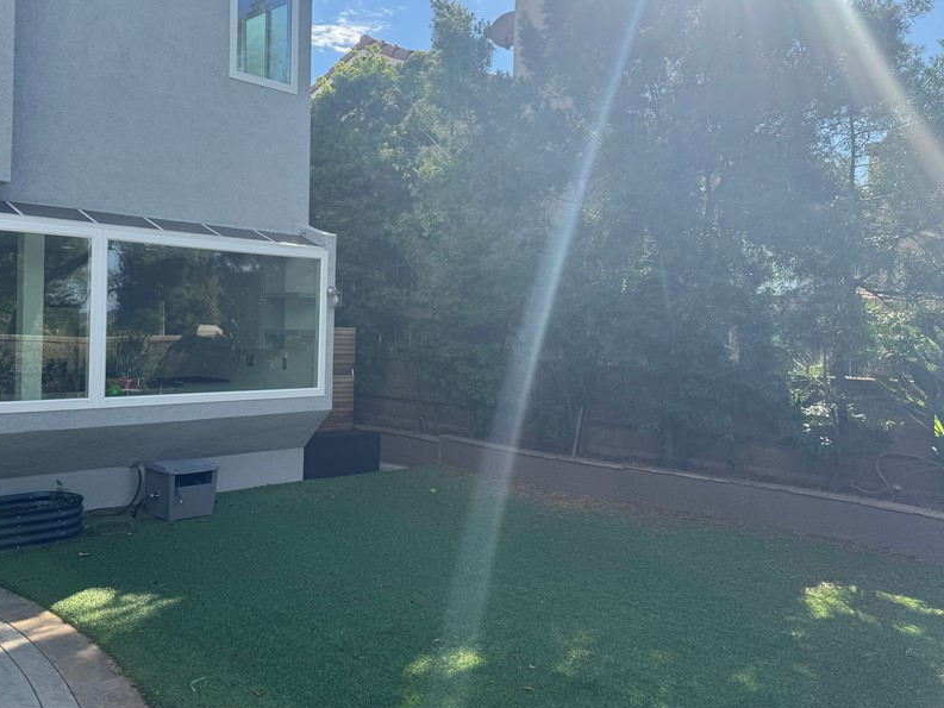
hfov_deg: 57.6
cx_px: 354
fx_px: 846
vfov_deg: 45.4
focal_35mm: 31
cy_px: 324
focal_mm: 6.76
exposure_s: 1/1980
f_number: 1.78
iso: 80
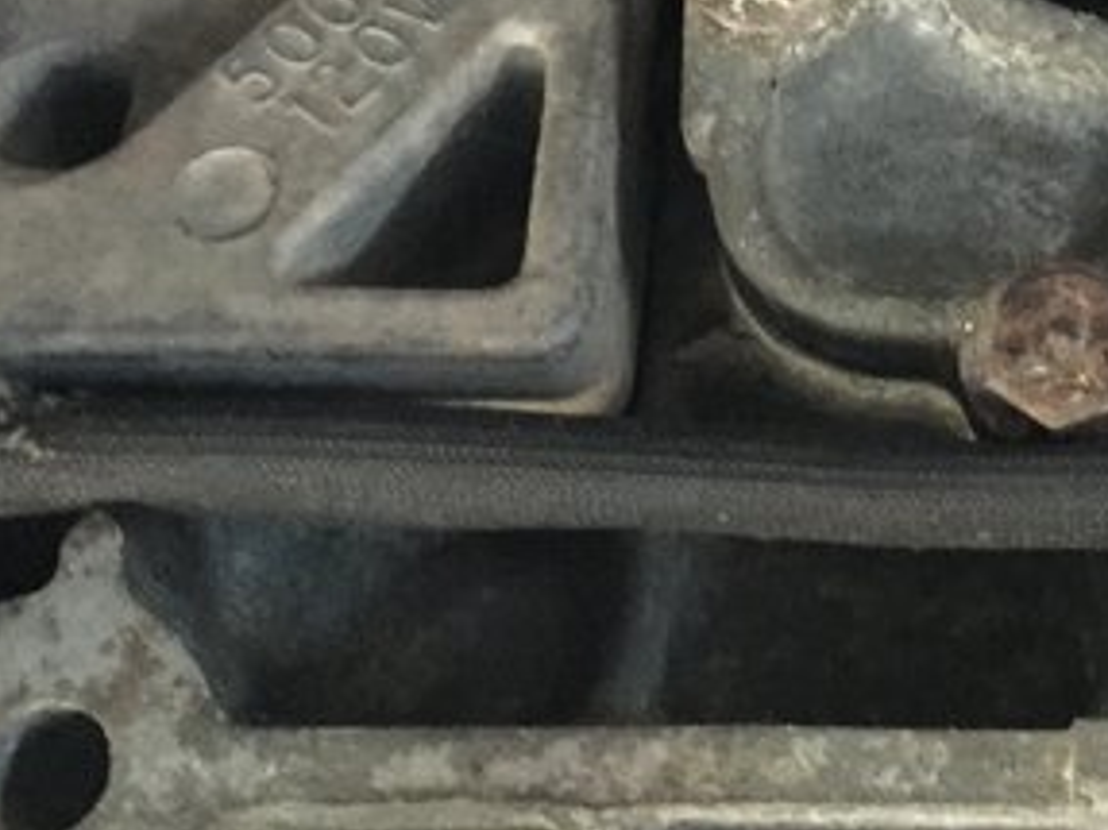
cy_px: 66
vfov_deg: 18.1
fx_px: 2560
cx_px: 992
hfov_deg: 23.8
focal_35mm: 80
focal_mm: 4.15
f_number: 2.2
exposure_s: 1/15
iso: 800
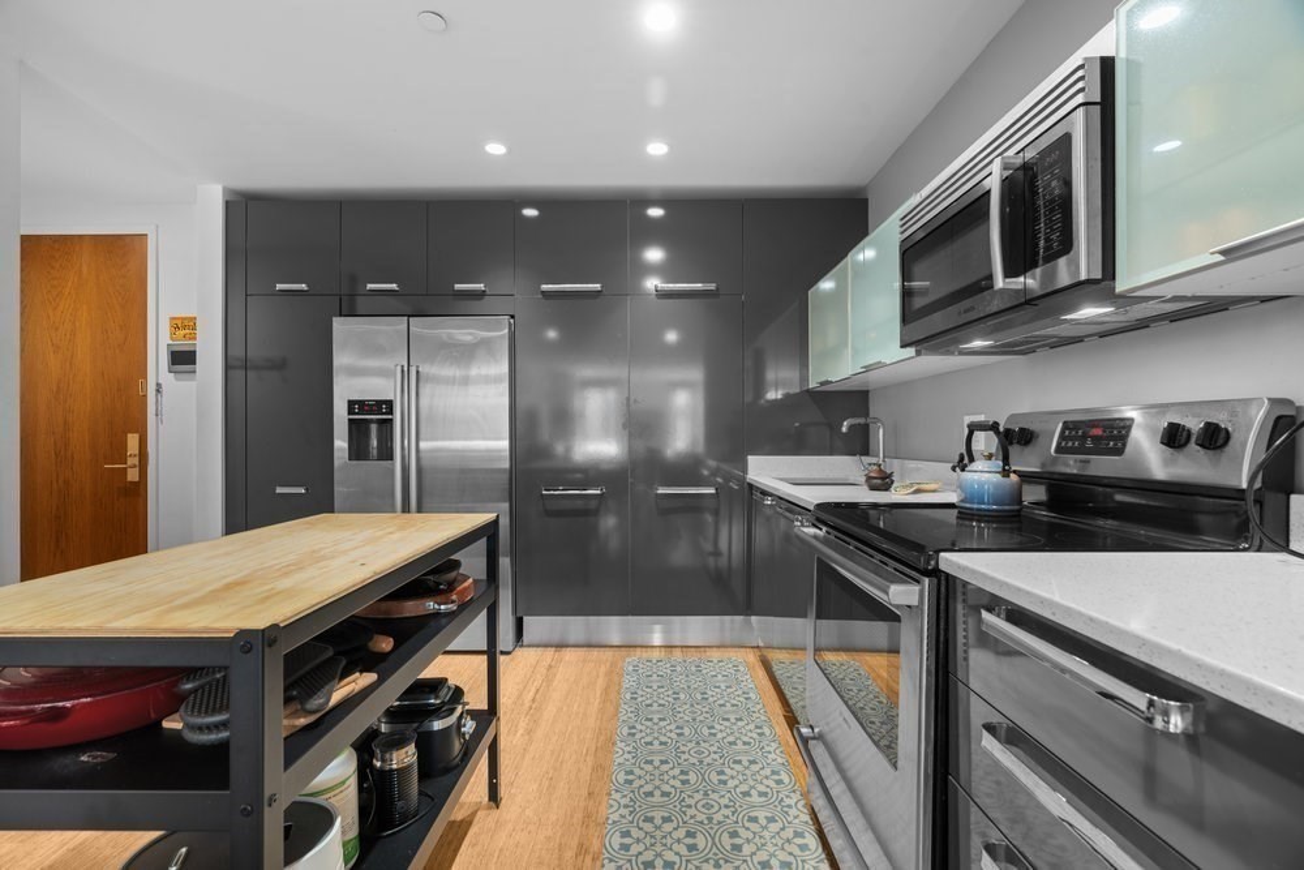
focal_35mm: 16
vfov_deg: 73.8
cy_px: 435
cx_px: 652
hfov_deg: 96.7
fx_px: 580
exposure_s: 4
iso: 200
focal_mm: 16
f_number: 8
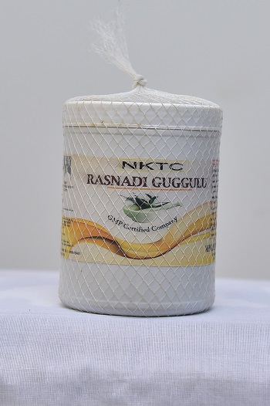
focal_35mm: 52
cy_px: 203
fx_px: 586
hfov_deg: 26.0
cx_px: 135
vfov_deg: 38.2
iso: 1250
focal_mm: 52
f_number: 4
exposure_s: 1/125
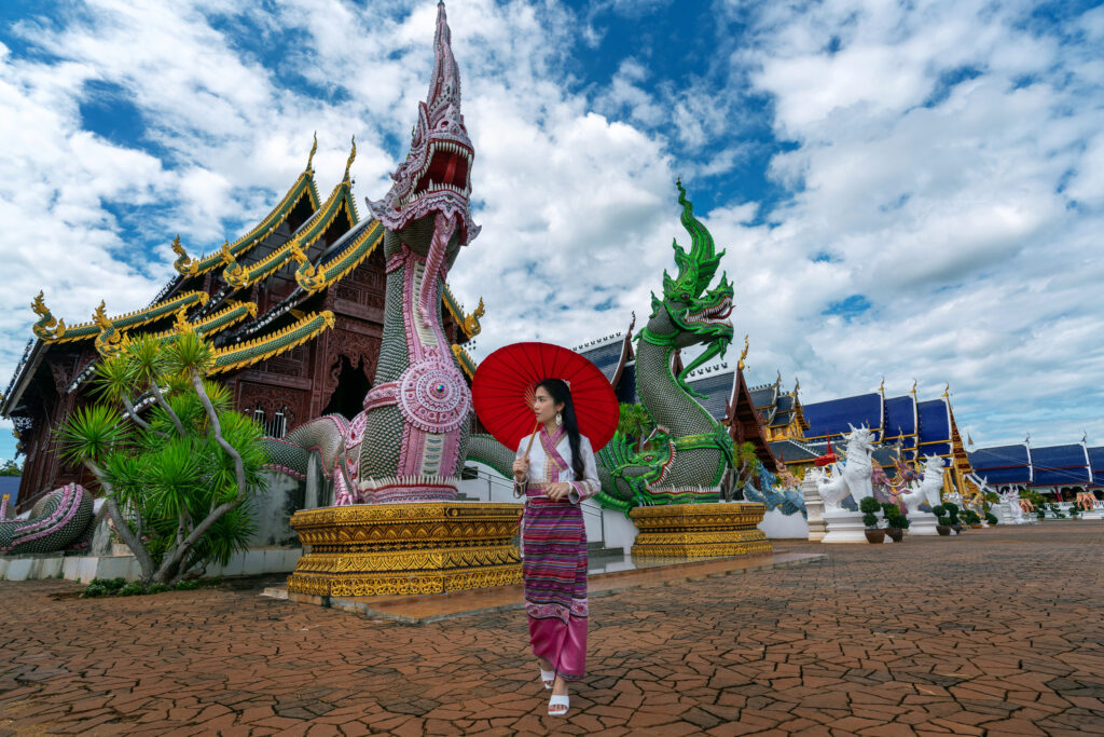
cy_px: 368
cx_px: 552
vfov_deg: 67.4
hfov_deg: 90.0
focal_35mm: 18
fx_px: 552
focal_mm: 18
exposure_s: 1/500
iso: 100
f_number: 6.3
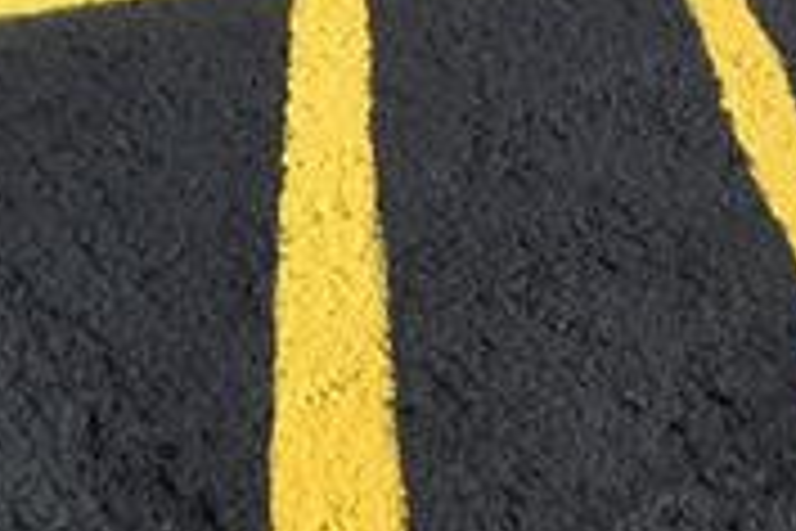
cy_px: -598
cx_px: 504
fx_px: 1924
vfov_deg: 13.1
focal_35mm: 87
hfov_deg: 23.3
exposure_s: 1/400
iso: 400
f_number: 11
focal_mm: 10
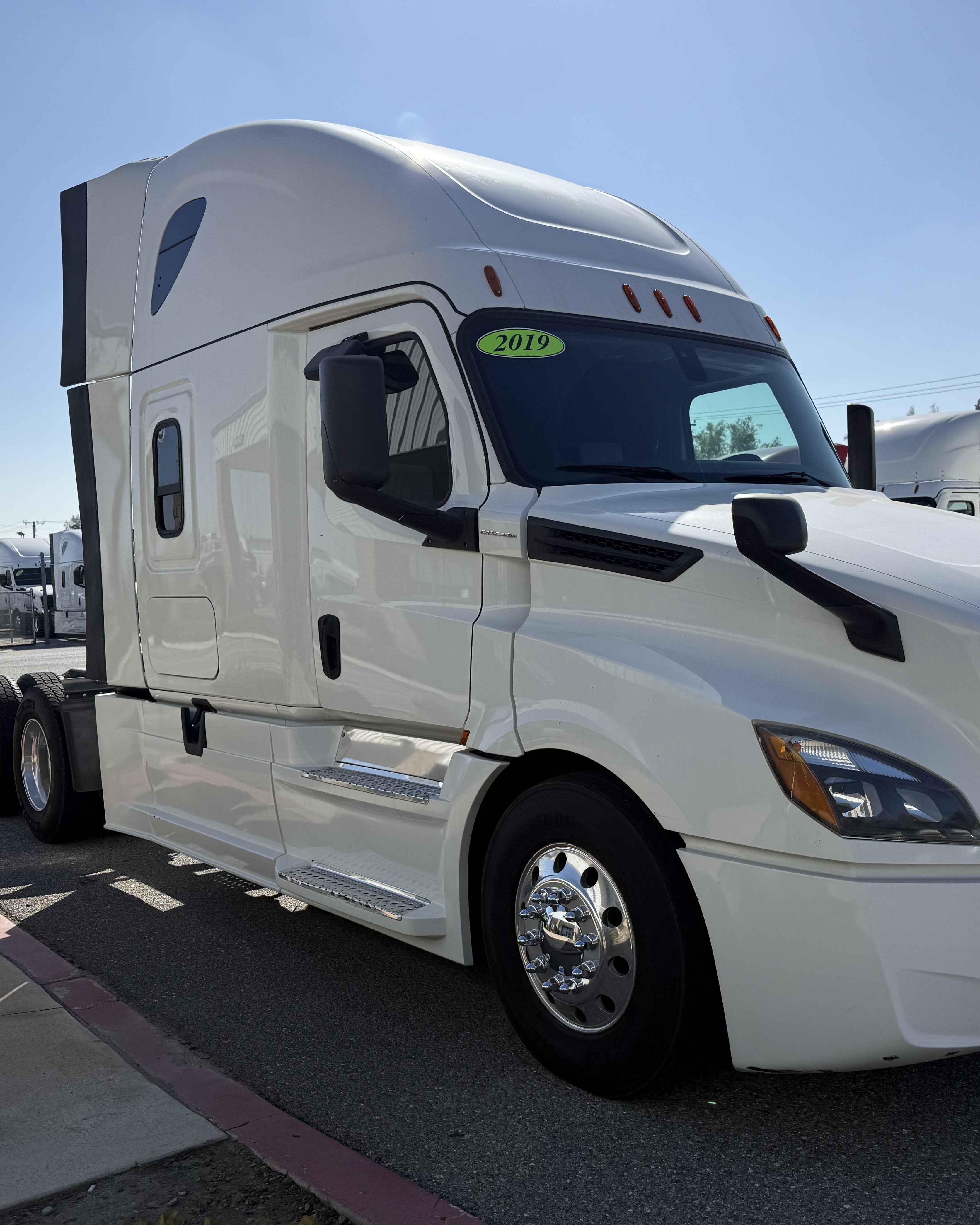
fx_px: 1160
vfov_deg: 55.7
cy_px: 618
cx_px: 567
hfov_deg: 45.6
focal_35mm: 32
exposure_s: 1/6711
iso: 80
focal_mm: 6.76
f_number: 1.78
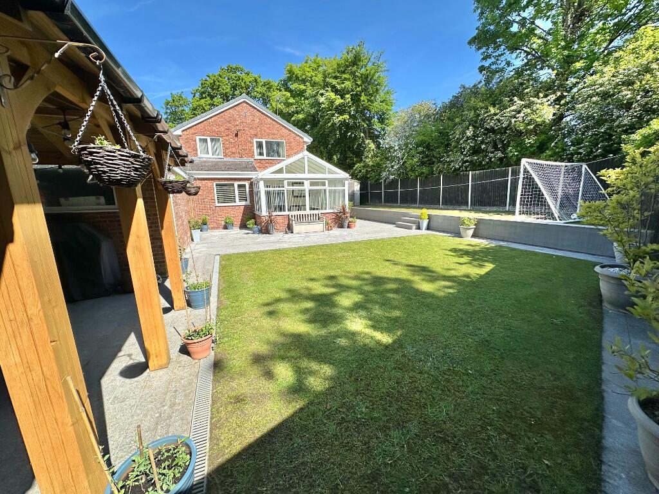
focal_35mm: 14
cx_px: 330
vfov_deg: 85.7
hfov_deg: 102.1
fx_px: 267
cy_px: 247
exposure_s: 1/1595
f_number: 2.2
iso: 50
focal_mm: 2.22
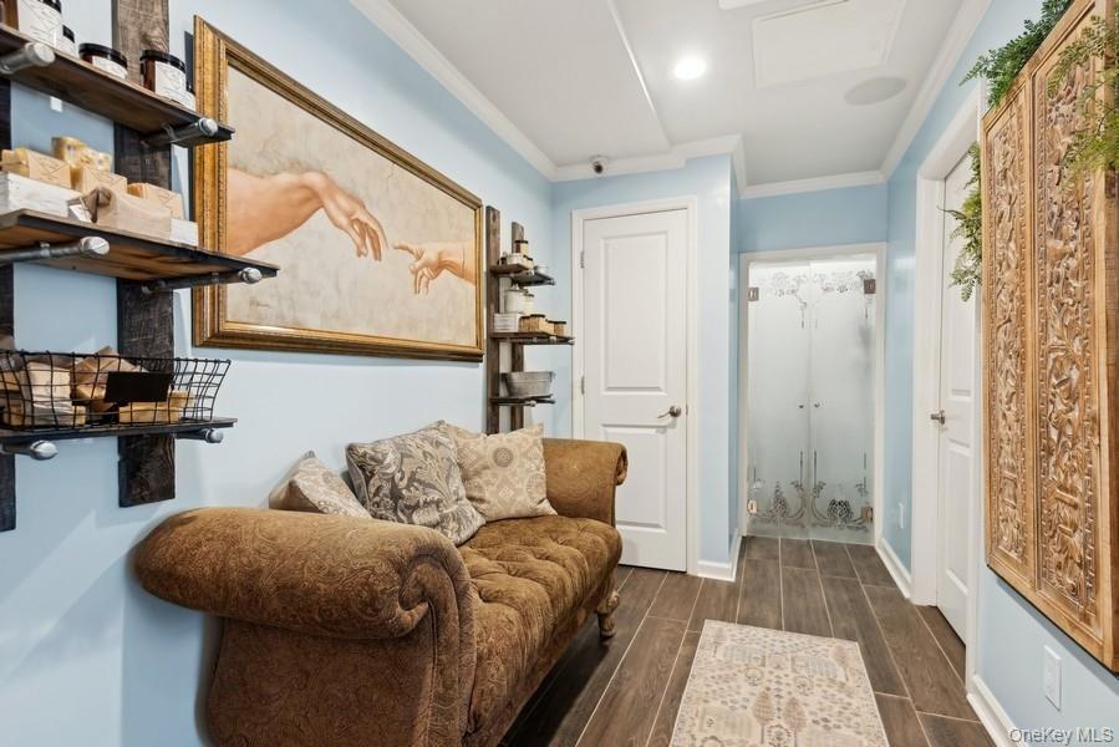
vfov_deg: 67.4
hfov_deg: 90.0
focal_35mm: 18
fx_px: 560
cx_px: 560
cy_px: 374
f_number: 11
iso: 100
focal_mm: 18
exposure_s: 2.5
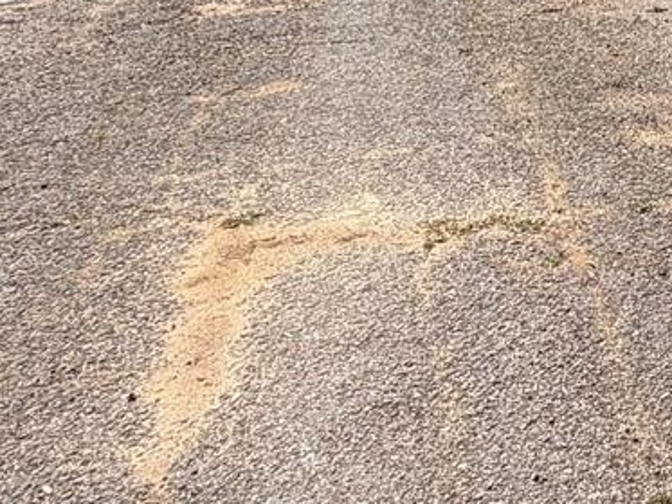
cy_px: -326
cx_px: 863
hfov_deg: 27.2
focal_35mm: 60
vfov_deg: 19.8
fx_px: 1165
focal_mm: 2.22
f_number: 2.2
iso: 32
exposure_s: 1/770
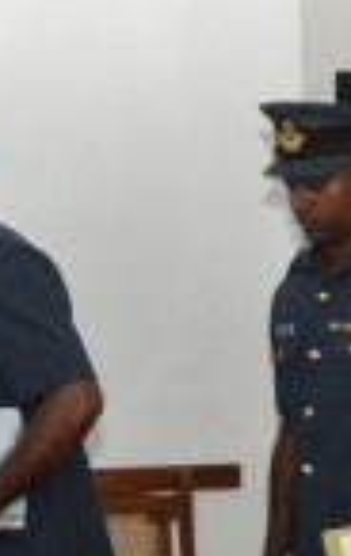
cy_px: 440
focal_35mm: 125
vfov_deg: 16.5
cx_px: 122
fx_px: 1902
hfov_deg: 10.5
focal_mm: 20
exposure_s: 1/125
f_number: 5
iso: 400
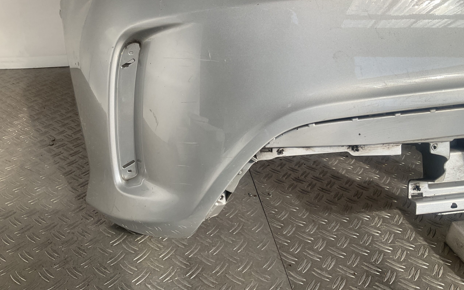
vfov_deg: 40.5
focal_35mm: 31
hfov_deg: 61.2
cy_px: 124
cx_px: 234
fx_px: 392
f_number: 1.8
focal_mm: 3
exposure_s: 1/599
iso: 16
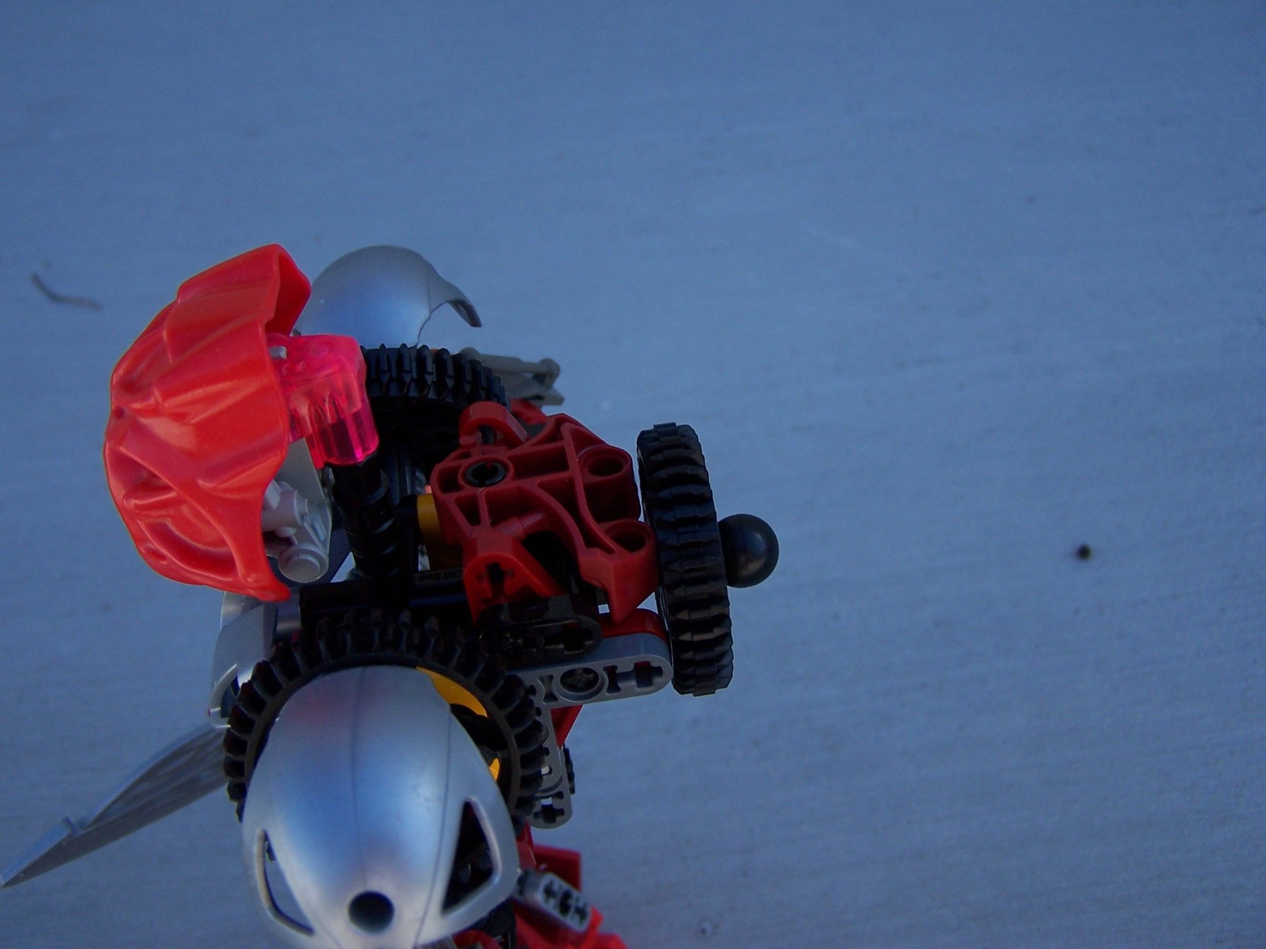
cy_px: 474
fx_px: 1390
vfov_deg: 37.7
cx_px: 633
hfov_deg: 49.0
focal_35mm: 38
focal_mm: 6.3
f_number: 2.8
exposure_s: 1/350
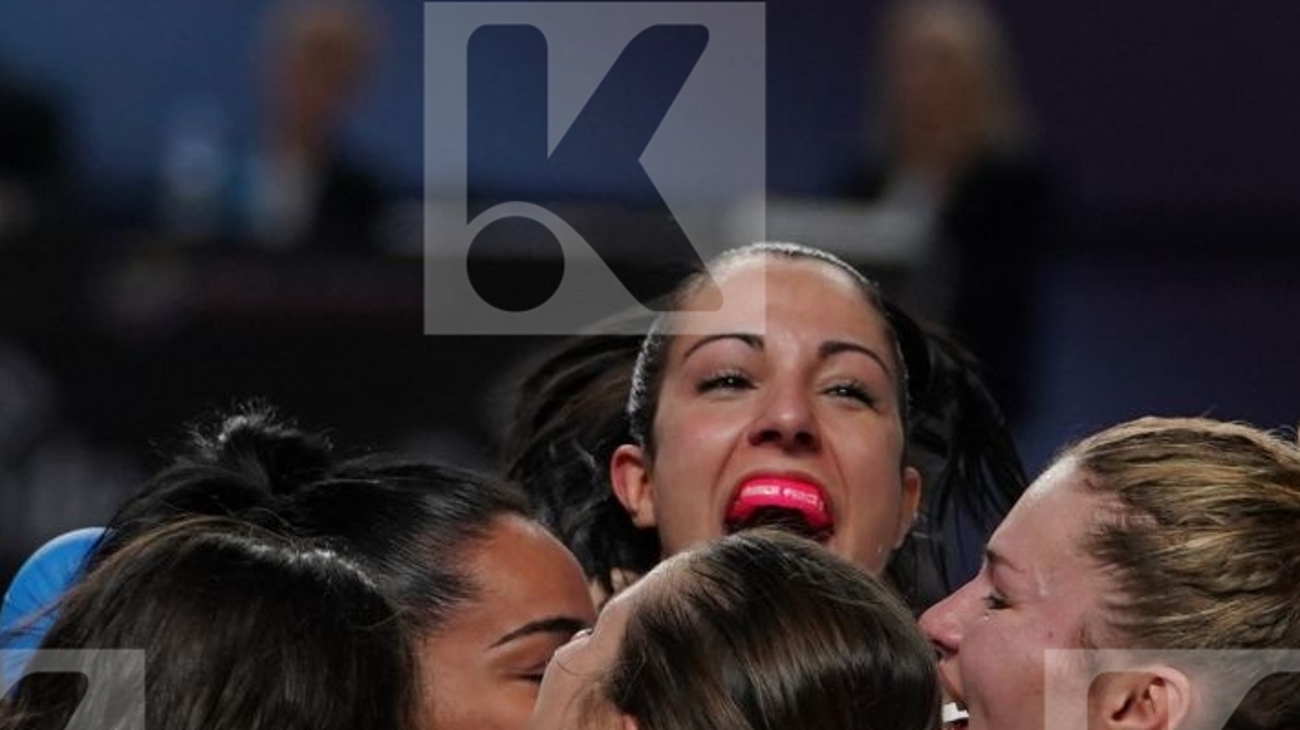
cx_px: 595
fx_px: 17300
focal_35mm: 502
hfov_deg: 4.3
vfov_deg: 2.4
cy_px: 816
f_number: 2.8
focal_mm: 126
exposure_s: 1/1000
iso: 800
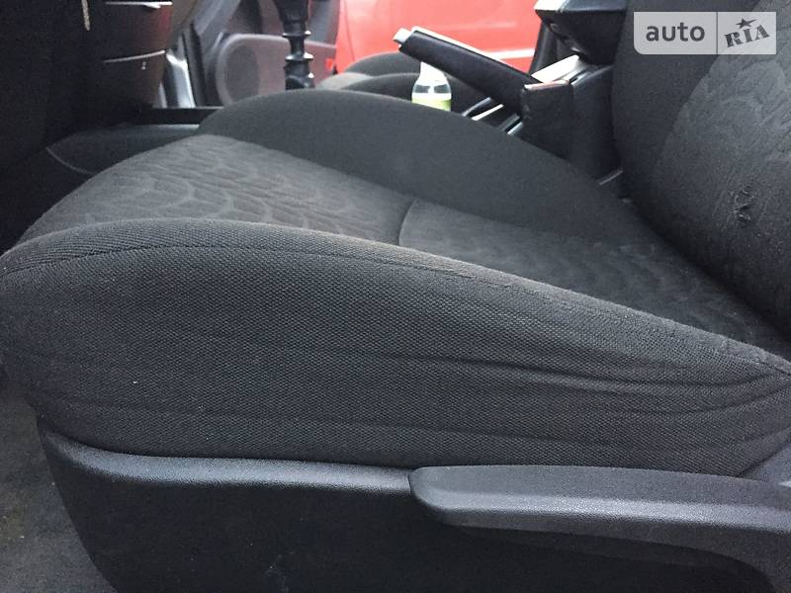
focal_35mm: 29
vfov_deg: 48.2
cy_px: 296
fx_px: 663
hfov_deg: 61.7
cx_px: 396
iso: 320
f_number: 2.2
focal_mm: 4.2
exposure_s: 1/17
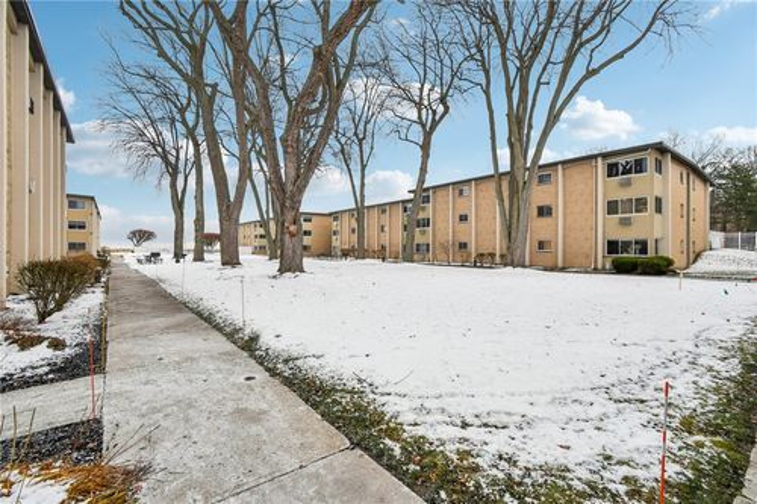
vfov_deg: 77.3
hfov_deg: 100.4
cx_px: 378
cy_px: 252
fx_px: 315
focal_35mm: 15
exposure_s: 1/200
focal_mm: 10
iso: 400
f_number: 8
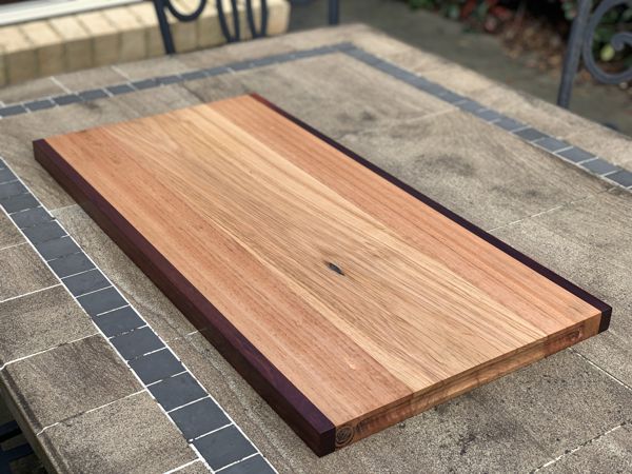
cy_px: 237
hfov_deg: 36.8
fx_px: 949
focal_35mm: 52
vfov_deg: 28.0
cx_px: 316
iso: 16
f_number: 2.4
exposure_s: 1/313
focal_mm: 6
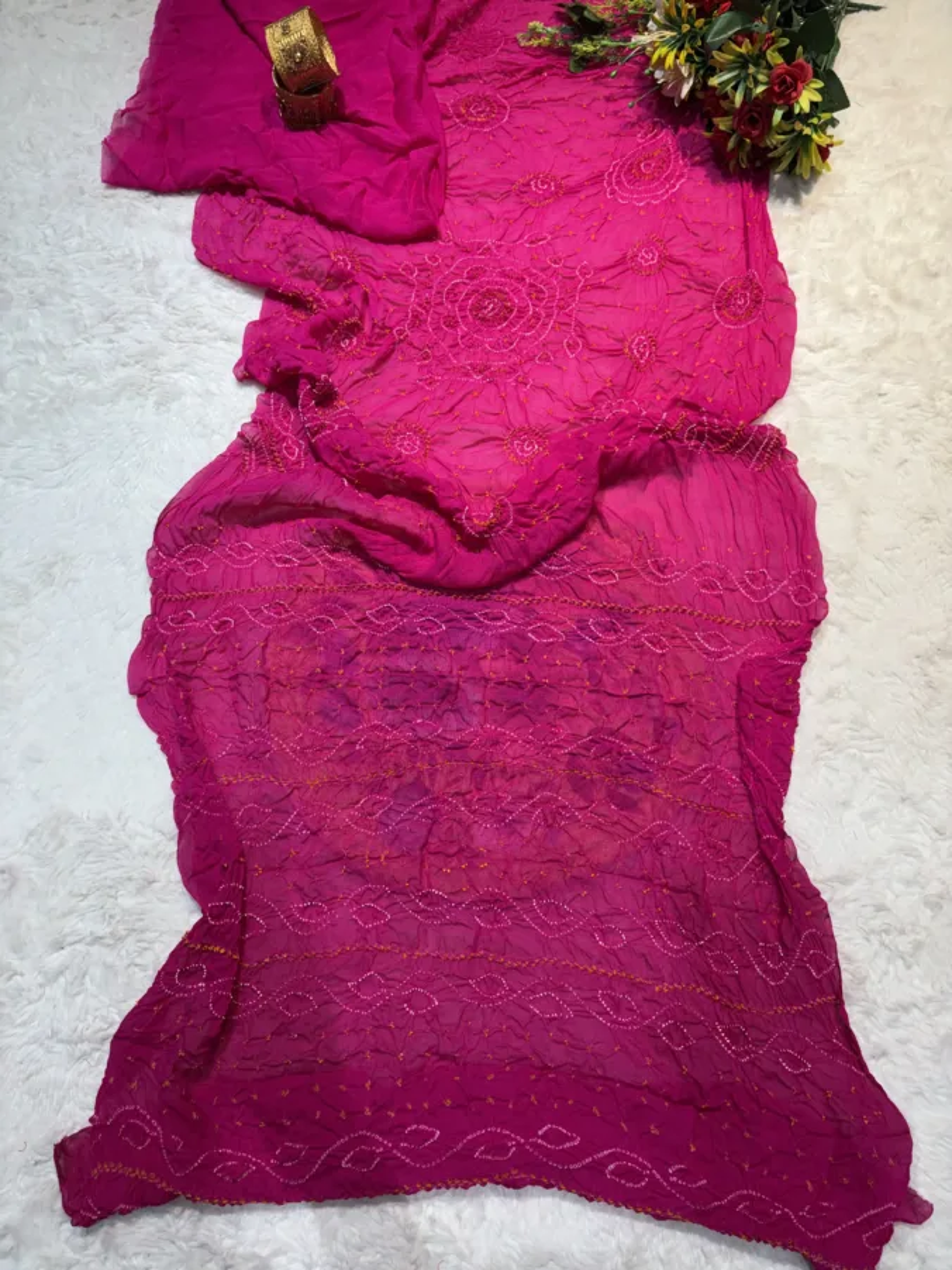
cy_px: 635
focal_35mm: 26
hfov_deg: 53.1
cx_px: 476
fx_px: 953
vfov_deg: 67.3
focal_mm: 5.96
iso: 50
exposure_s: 1/100
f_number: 1.6
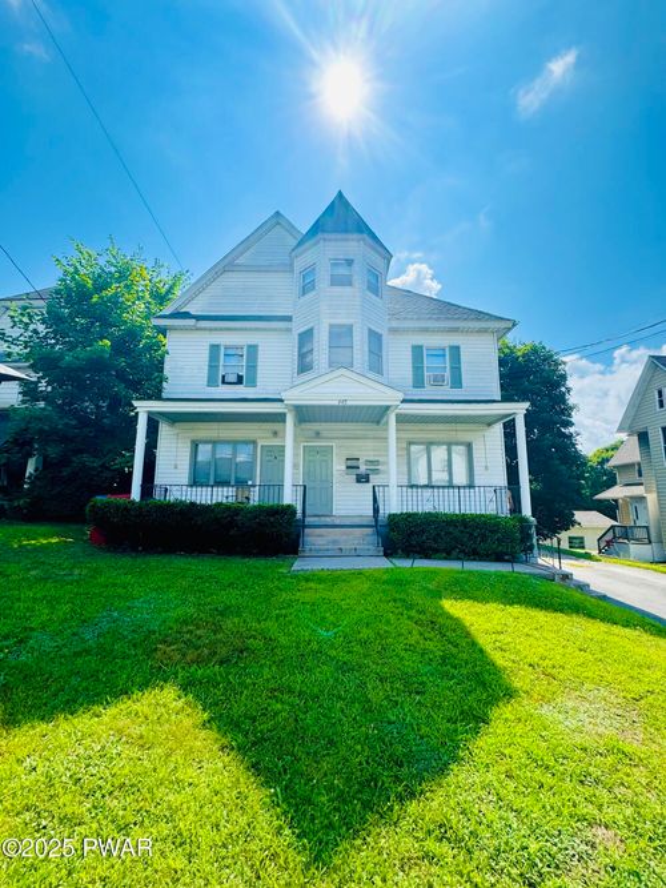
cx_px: 333
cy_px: 444
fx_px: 359
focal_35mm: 14
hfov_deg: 85.7
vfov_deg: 102.1
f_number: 2.2
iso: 40
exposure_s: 1/1672
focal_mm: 2.22
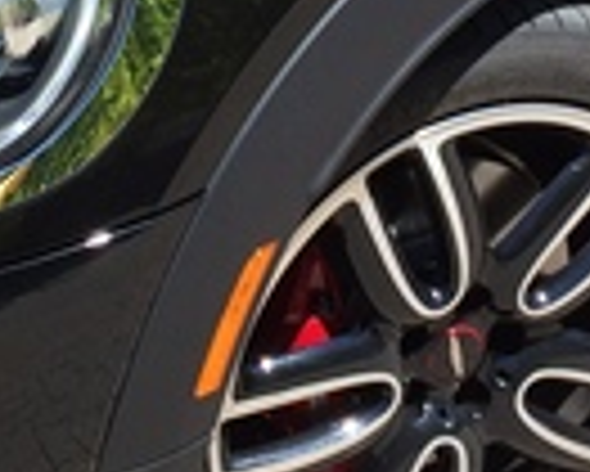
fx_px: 2412
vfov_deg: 10.7
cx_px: 279
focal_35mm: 138
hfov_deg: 13.9
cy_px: -283
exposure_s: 1/855
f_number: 2.2
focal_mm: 4.15
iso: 32
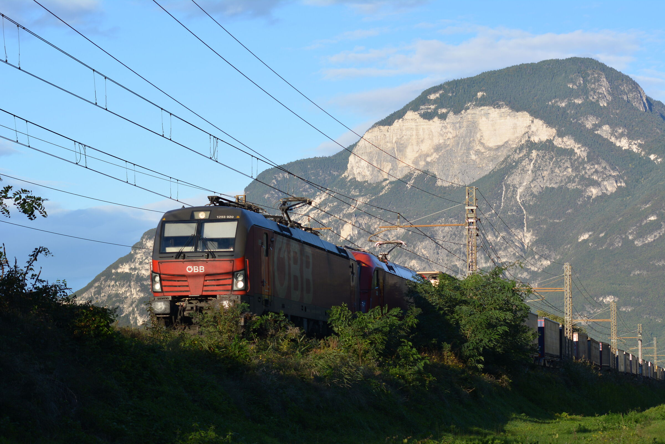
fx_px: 1939
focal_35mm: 105
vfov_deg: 13.0
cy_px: 222
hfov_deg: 19.5
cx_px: 332
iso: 200
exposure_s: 1/640
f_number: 6.3
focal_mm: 70
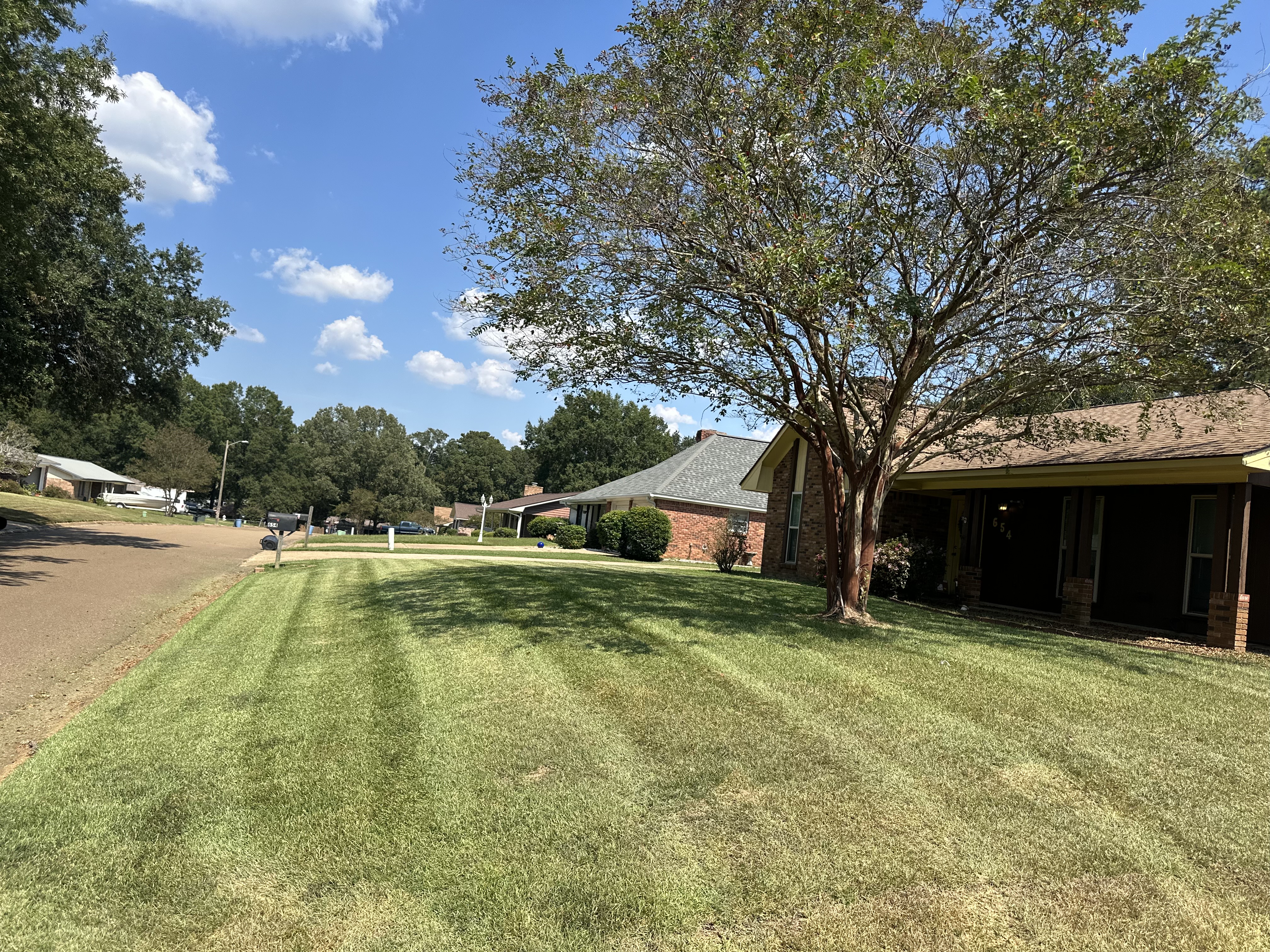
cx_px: 635
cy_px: 476
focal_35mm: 24
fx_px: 881
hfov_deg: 71.6
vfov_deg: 56.8
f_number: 1.78
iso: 80
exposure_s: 1/3861
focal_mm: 6.86
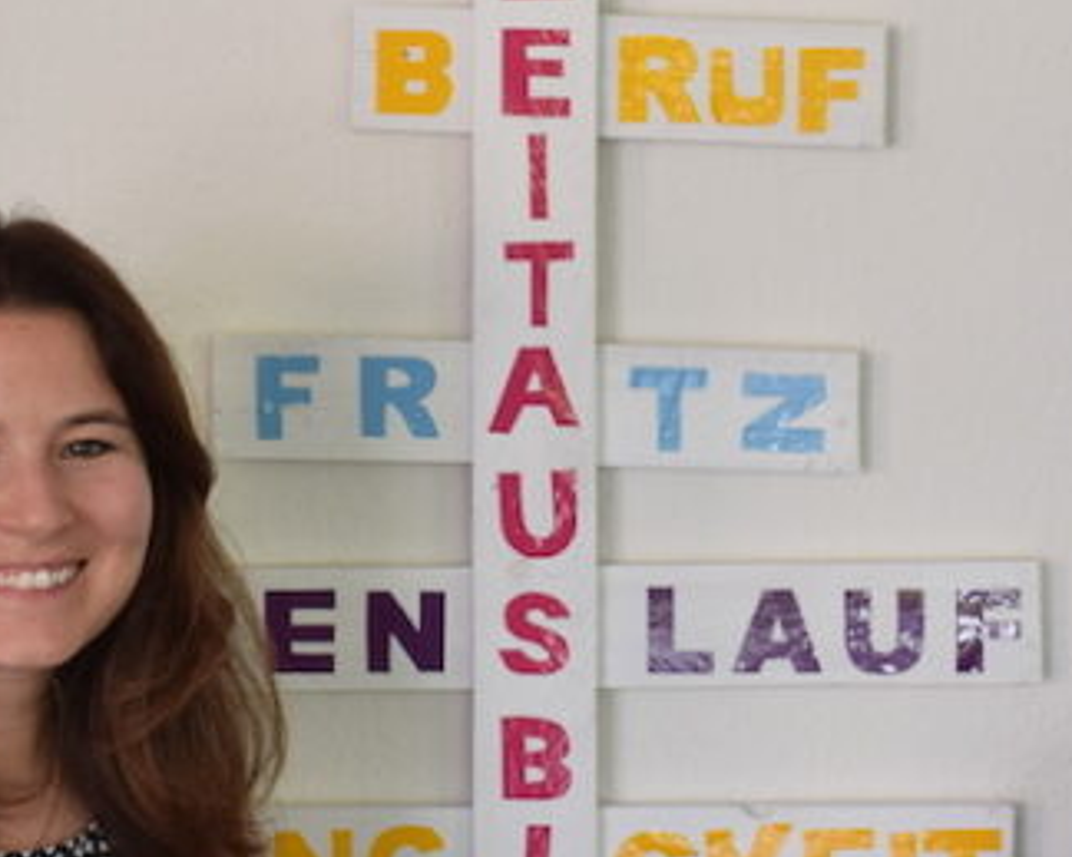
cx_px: 569
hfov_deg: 15.8
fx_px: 3870
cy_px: 433
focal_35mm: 122
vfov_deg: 12.6
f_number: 4.5
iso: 400
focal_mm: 24
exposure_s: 1/80
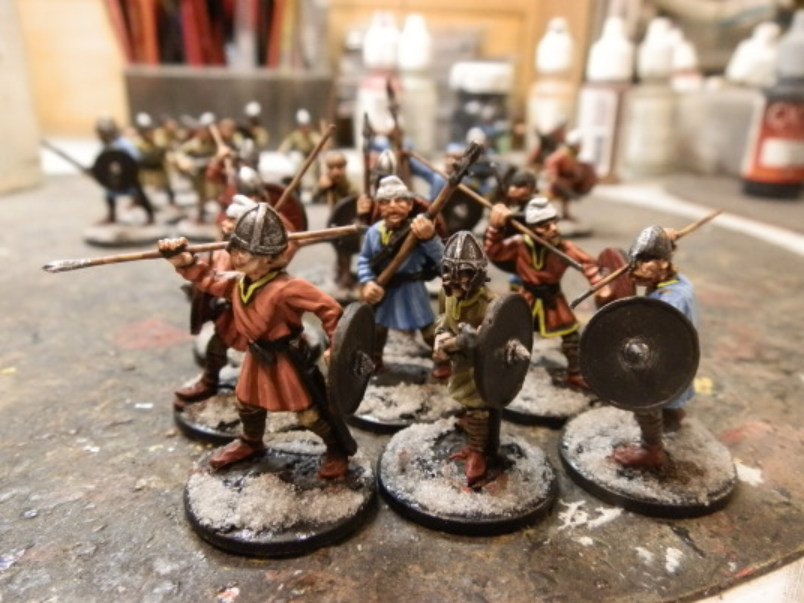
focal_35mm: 28
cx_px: 402
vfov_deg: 49.7
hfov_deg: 63.4
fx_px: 650
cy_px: 302
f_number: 3.1
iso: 400
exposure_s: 1/60
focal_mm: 5
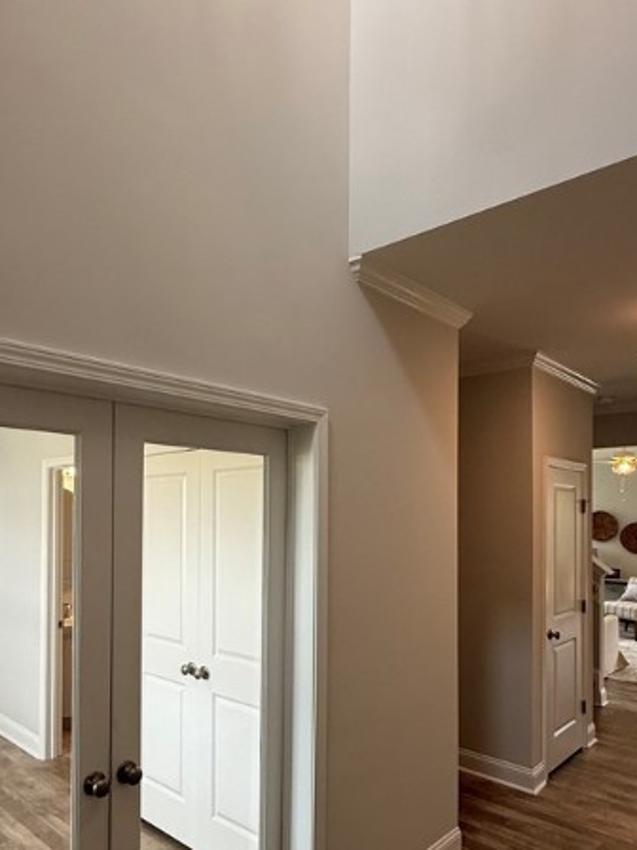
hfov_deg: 56.6
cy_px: 501
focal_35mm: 24
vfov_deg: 71.0
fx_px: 589
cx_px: 269
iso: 160
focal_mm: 2.22
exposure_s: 1/120
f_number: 2.2
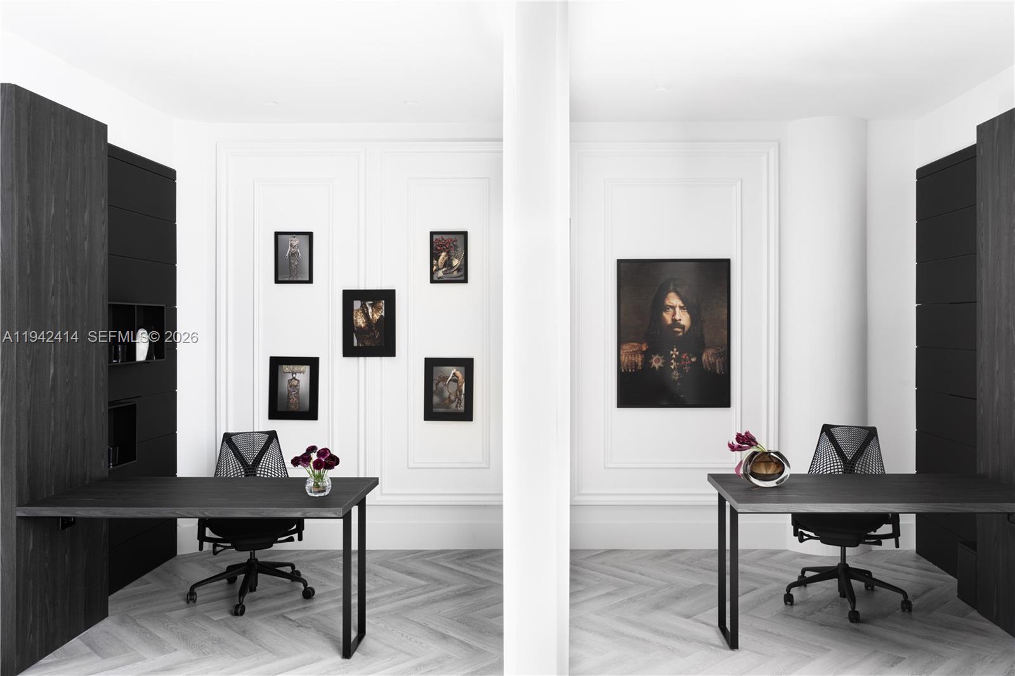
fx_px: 789
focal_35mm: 28
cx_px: 508
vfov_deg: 46.4
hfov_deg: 65.5
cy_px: 338
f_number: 11
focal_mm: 28
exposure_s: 1/4
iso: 125
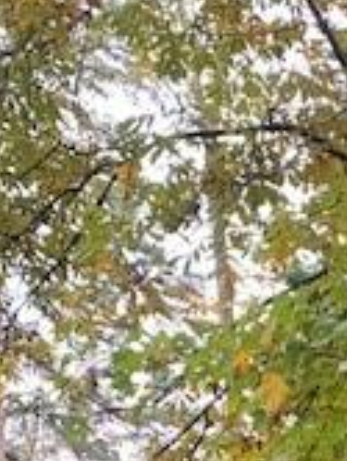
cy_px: 786
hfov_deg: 13.7
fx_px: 1333
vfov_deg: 16.8
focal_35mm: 100
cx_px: 555
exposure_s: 1/121
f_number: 1.8
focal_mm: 4.25
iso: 80
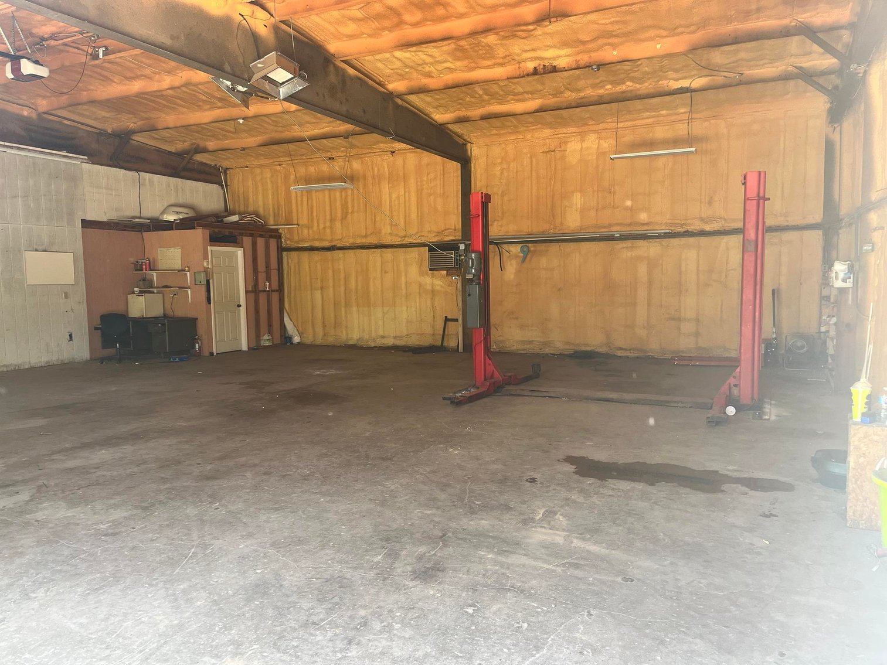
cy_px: 332
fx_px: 666
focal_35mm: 26
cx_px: 444
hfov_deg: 67.3
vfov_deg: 53.1
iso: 80
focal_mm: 5.1
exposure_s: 1/122
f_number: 1.6
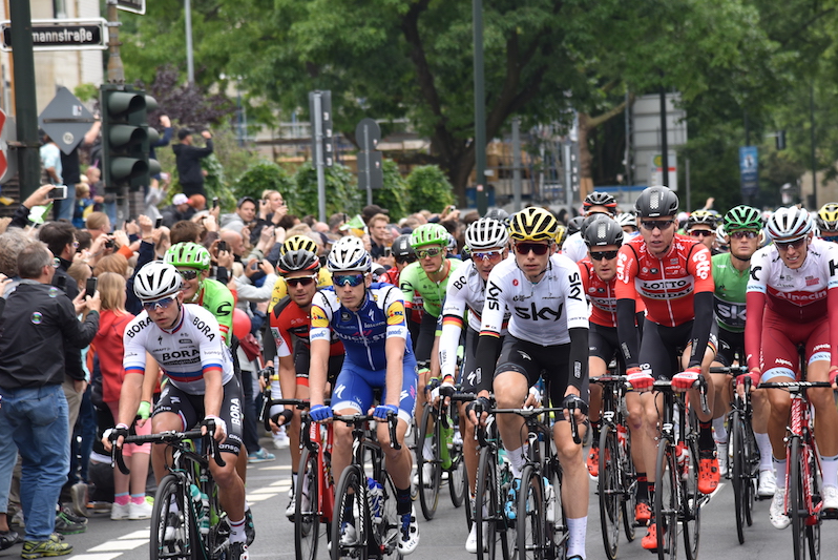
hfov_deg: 13.3
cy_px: 262
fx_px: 3587
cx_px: 537
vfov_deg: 8.9
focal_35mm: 154
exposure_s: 1/500
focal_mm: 120
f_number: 5.6
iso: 400
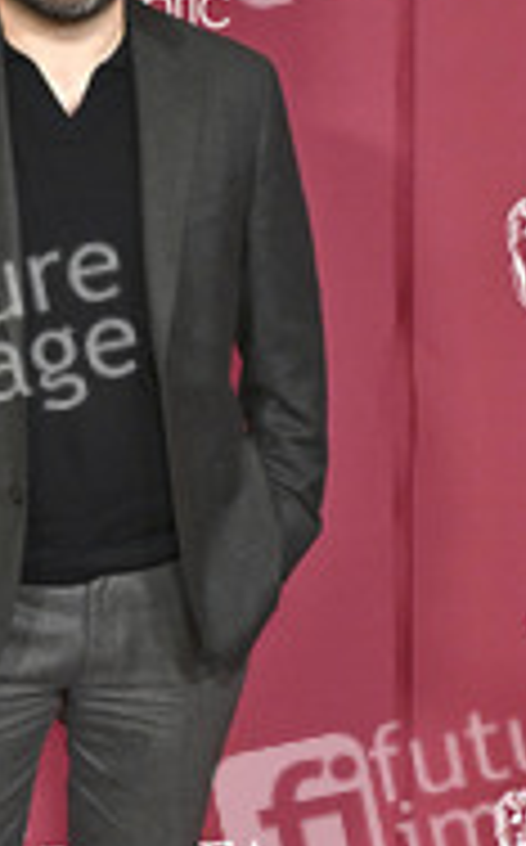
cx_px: 36
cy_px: 576
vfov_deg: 23.2
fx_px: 2048
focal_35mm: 89
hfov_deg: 14.5
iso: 3200
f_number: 5.6
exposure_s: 1/320
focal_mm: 41
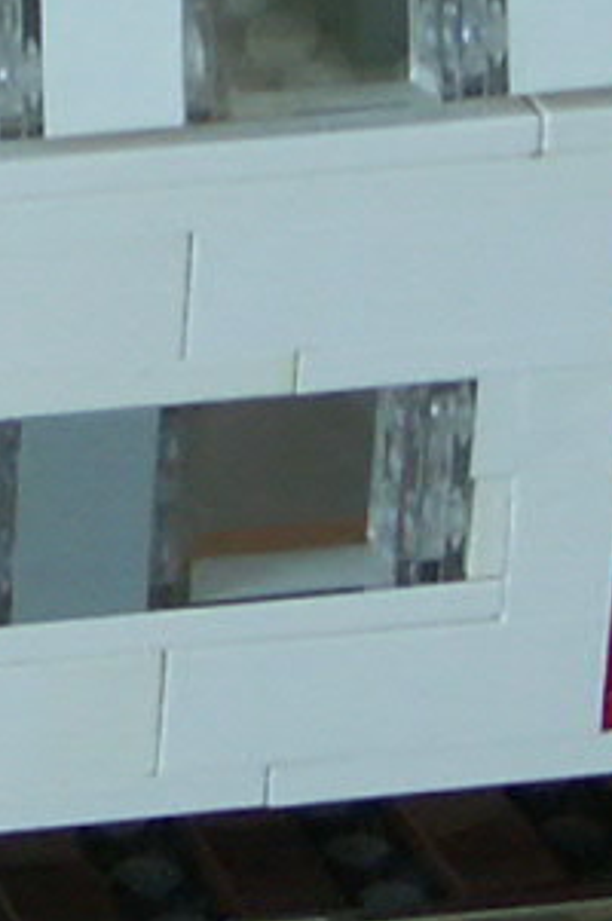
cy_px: 630
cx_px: -860
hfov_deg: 3.7
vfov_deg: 5.7
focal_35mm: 363
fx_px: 9277
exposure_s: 1/25
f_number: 2.8
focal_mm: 10.47
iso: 100
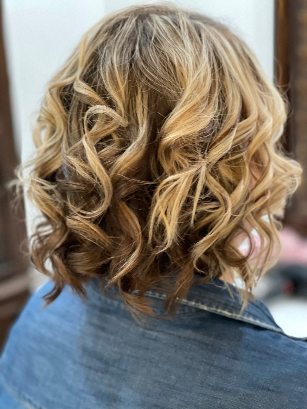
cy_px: 204
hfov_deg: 22.9
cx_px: 154
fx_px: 757
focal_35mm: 64
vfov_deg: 30.3
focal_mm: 7.5
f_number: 2.2
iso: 400
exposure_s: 1/40
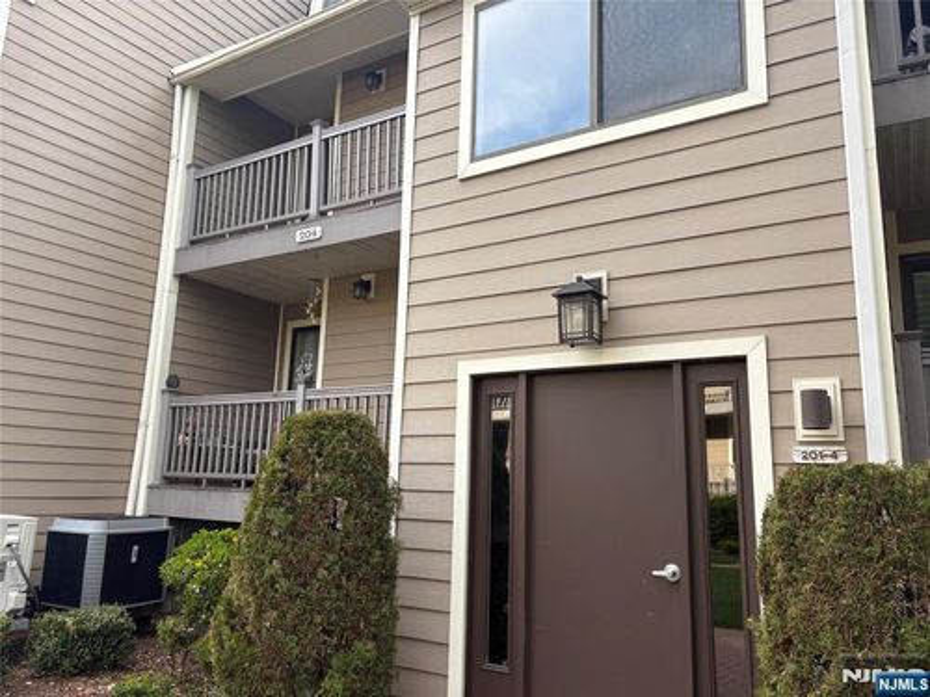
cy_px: 348
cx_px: 465
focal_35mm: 26
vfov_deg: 53.1
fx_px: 699
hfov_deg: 67.3
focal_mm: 5.96
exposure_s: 1/427
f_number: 1.6
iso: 50
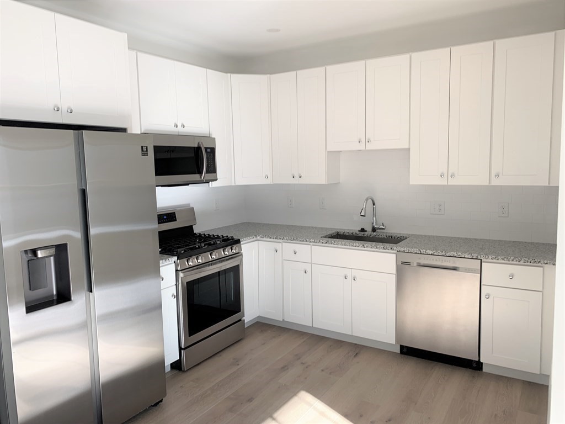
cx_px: 282
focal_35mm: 26
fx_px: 424
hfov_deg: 67.3
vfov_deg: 53.1
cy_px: 212
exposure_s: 1/124
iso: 25
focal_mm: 4.25
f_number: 1.8
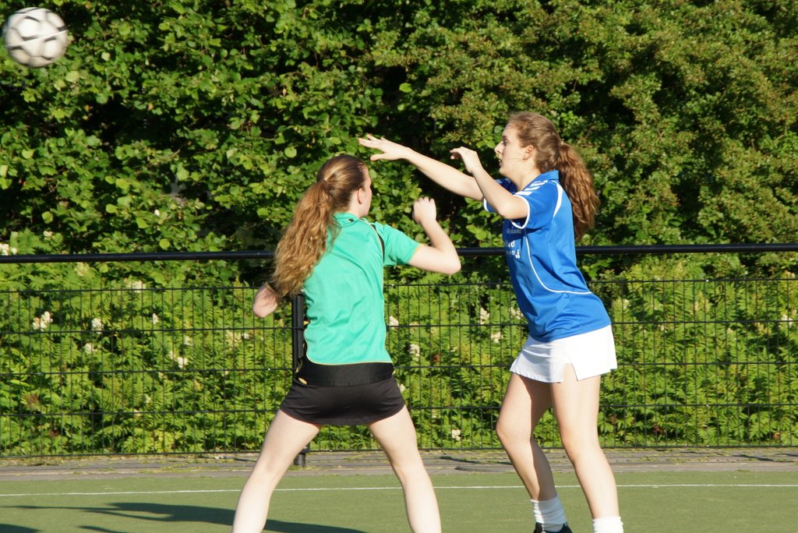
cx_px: 399
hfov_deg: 10.2
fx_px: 4491
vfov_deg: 6.8
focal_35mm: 202
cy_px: 266
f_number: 9
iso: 200
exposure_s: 1/250
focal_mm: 135
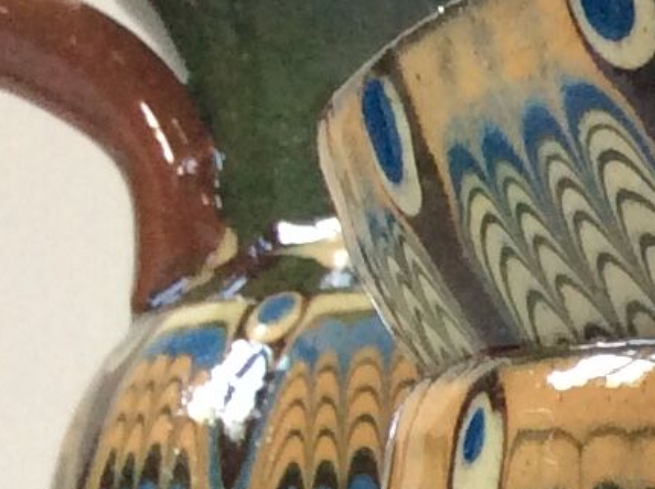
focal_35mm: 193
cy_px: 780
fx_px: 3646
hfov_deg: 8.7
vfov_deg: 7.5
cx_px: 1895
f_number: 2.4
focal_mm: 3.3
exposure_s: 1/25
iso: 50
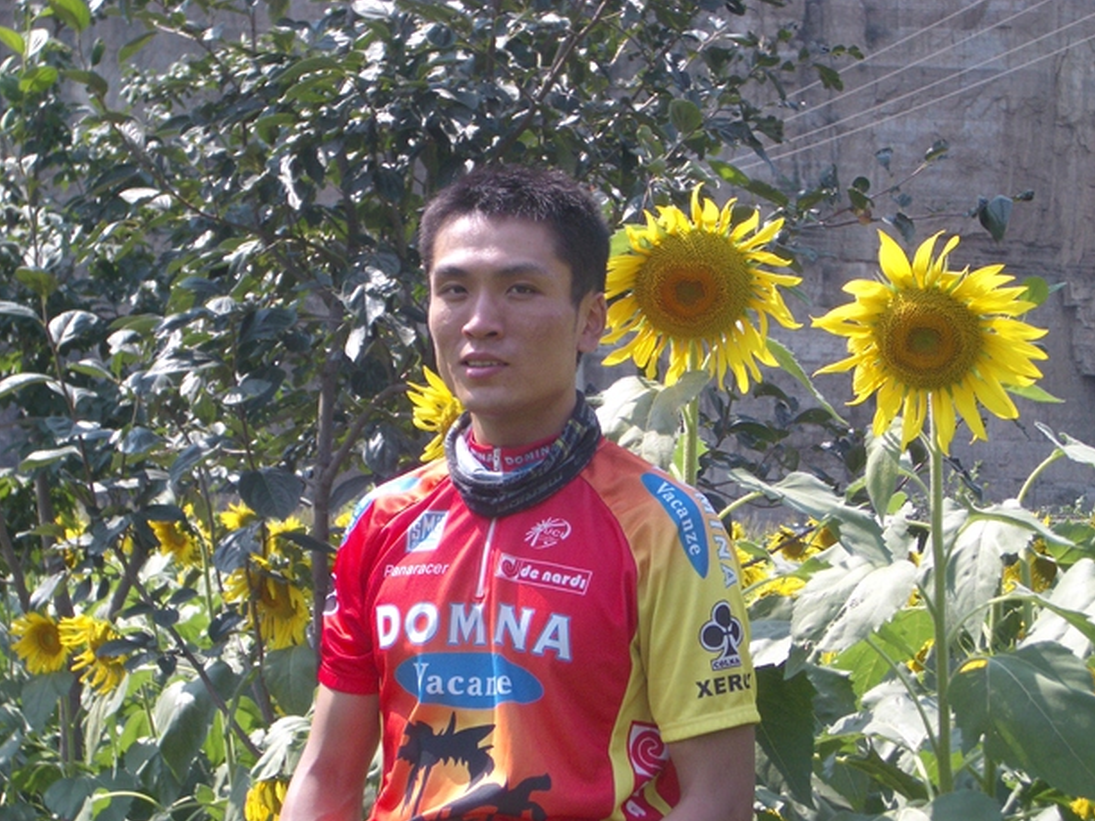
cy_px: 402
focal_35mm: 92
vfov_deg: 16.1
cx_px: 548
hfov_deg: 21.3
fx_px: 2910
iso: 50
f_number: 4.4
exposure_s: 1/250
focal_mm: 14.6
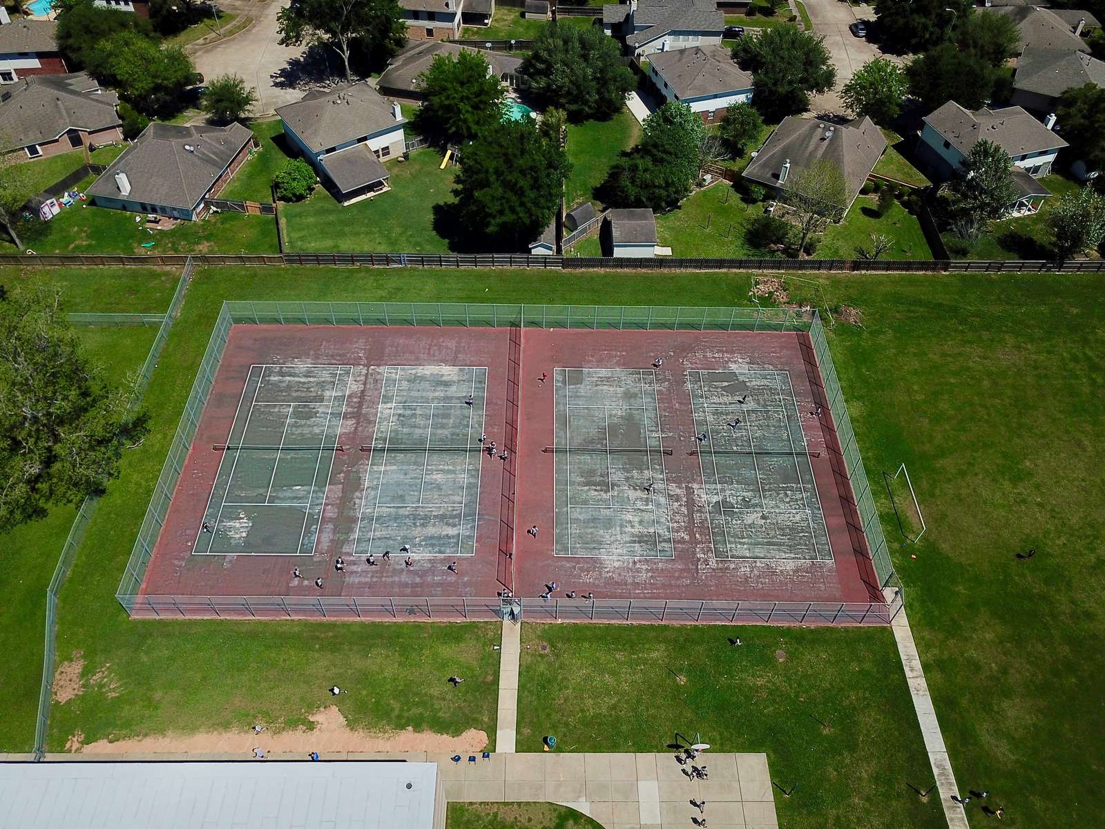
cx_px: 552
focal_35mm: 26
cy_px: 414
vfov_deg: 53.1
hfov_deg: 67.3
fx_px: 830
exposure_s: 1/3610
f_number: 2.2
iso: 100
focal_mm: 4.73
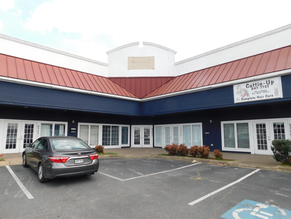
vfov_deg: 58.9
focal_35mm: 23
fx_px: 193
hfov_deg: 73.9
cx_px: 146
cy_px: 110
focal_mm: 4
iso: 125
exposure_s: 1/640
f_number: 3
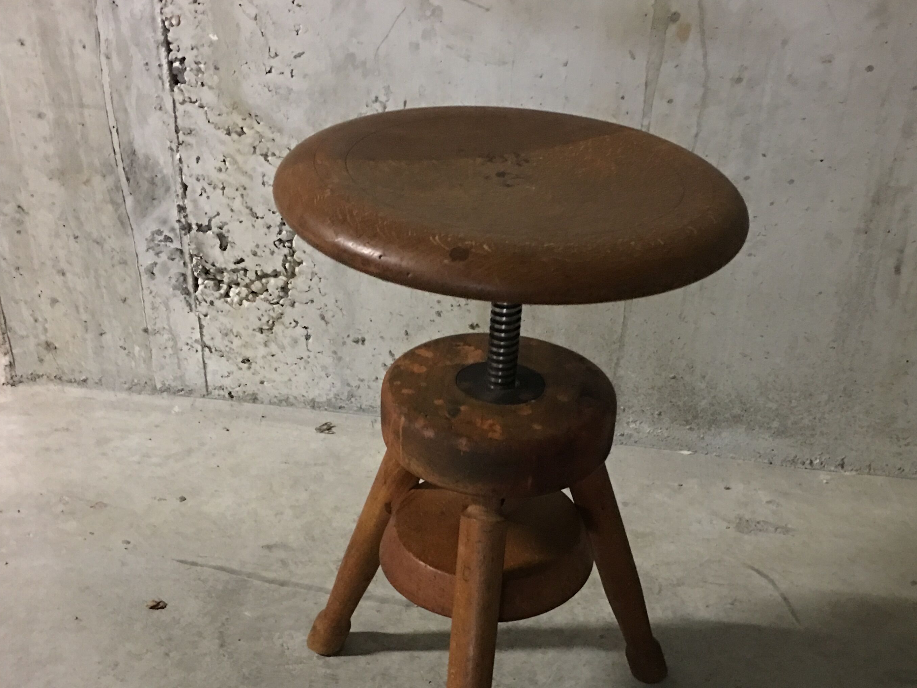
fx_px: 1139
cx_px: 551
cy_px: 501
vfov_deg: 33.0
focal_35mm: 43
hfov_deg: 43.6
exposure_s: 1/4
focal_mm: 4.15
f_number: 2.2
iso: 100
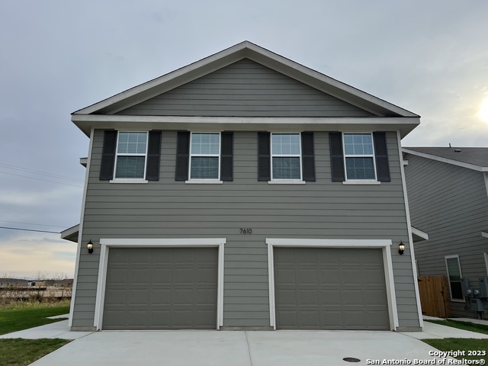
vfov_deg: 53.1
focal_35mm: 26
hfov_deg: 67.3
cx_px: 244
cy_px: 183
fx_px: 367
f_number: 1.5
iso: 50
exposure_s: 1/4630
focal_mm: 5.7
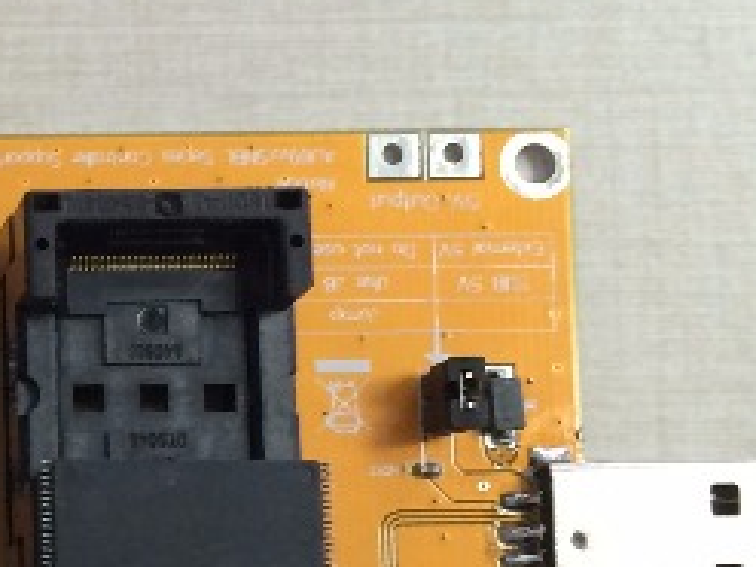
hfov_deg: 15.5
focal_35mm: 117
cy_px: 418
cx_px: -369
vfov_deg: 12.6
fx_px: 2555
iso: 100
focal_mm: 4.15
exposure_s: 1/30
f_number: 2.2
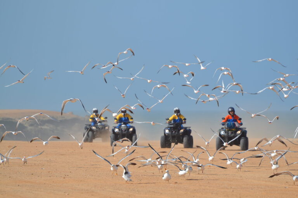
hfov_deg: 5.1
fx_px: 3352
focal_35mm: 405
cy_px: 99
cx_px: 149
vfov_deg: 3.4
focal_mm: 270
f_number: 5.6
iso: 100
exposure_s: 1/500
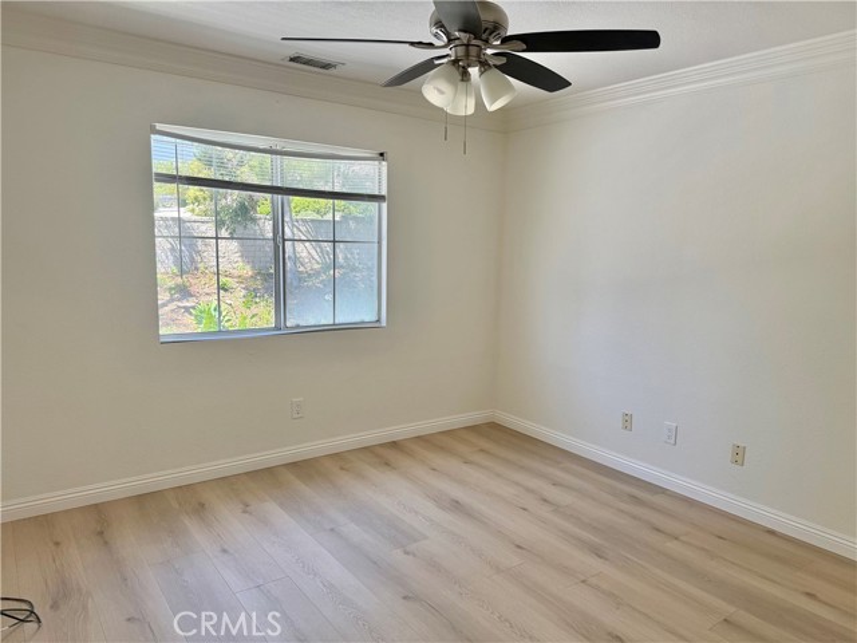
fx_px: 594
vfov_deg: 56.8
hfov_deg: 71.6
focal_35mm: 24
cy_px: 322
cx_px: 428
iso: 100
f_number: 1.78
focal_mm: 6.76
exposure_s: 1/365
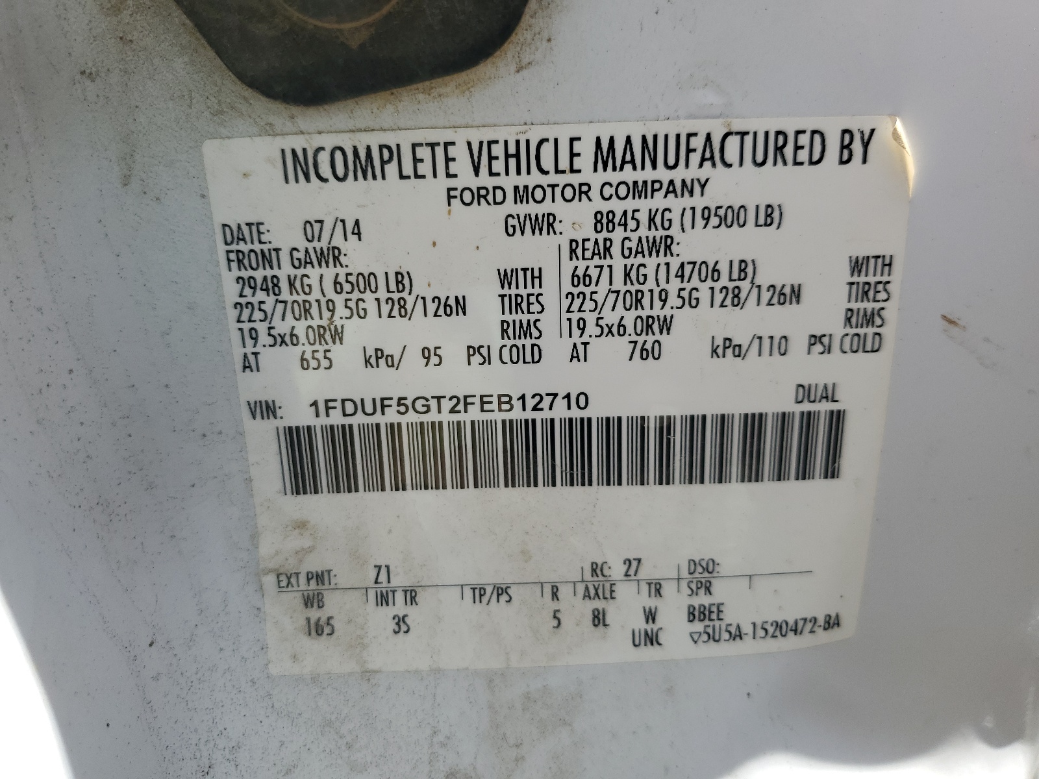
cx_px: 520
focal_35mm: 26
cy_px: 390
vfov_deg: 53.1
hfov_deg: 67.3
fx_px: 780
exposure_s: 1/909
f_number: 1.5
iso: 50
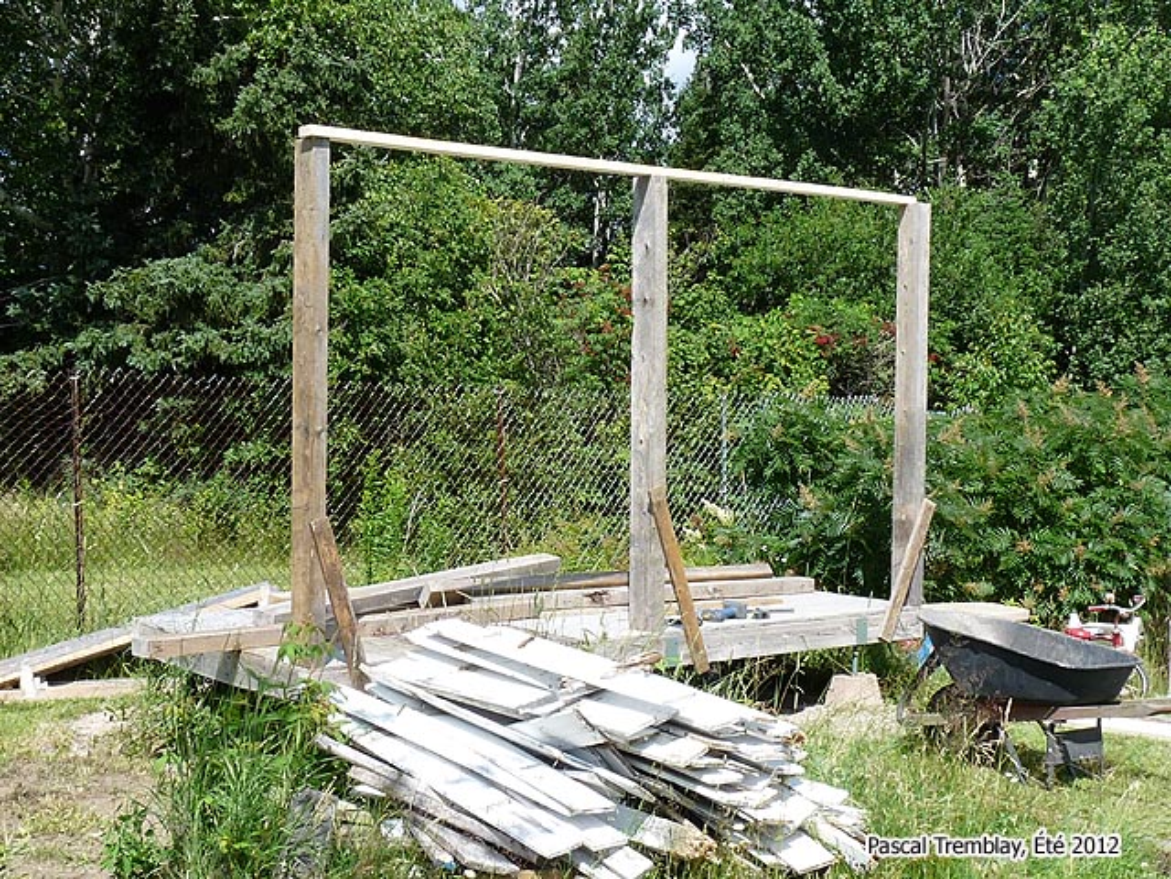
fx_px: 1624
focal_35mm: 48
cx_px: 586
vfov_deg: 30.3
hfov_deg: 39.7
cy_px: 440
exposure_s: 1/320
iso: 100
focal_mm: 4.8
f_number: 5.6
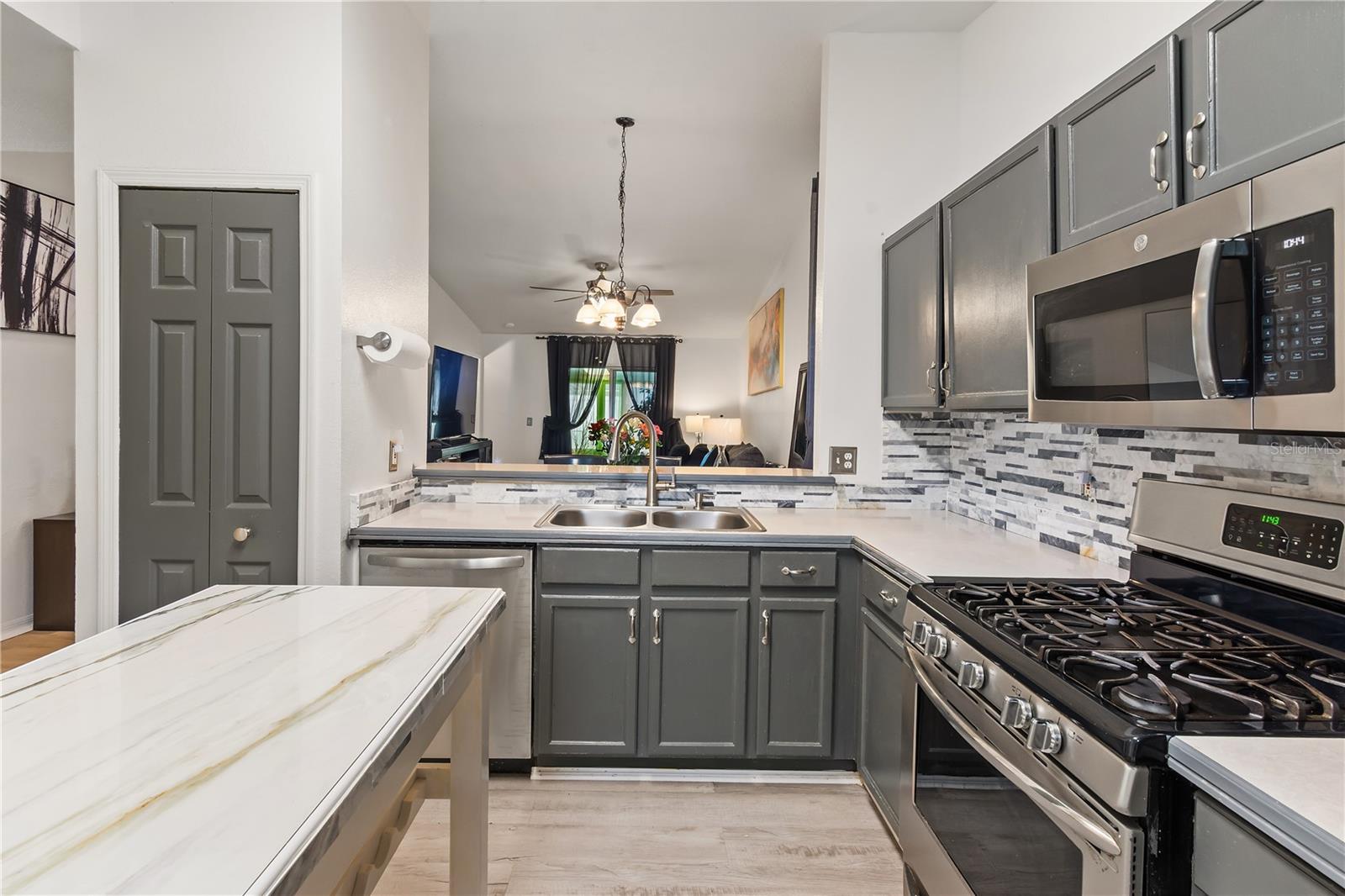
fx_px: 560
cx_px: 672
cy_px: 448
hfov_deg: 100.4
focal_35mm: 15
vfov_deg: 77.3
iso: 400
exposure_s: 1/1.67
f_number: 10
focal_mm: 10
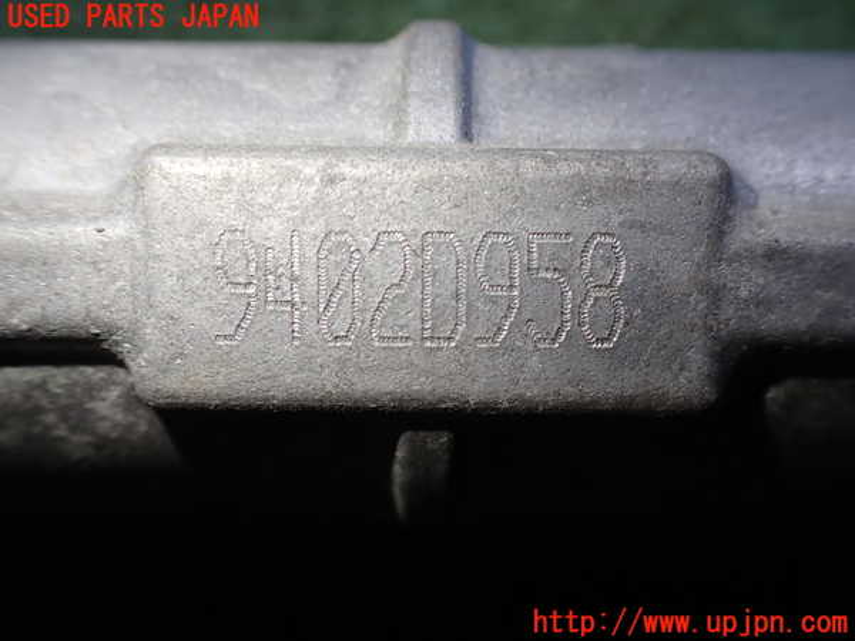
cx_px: 428
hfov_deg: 60.0
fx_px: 741
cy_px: 320
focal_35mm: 30
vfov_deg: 46.8
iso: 100
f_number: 2.3
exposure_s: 1/125
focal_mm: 5.4
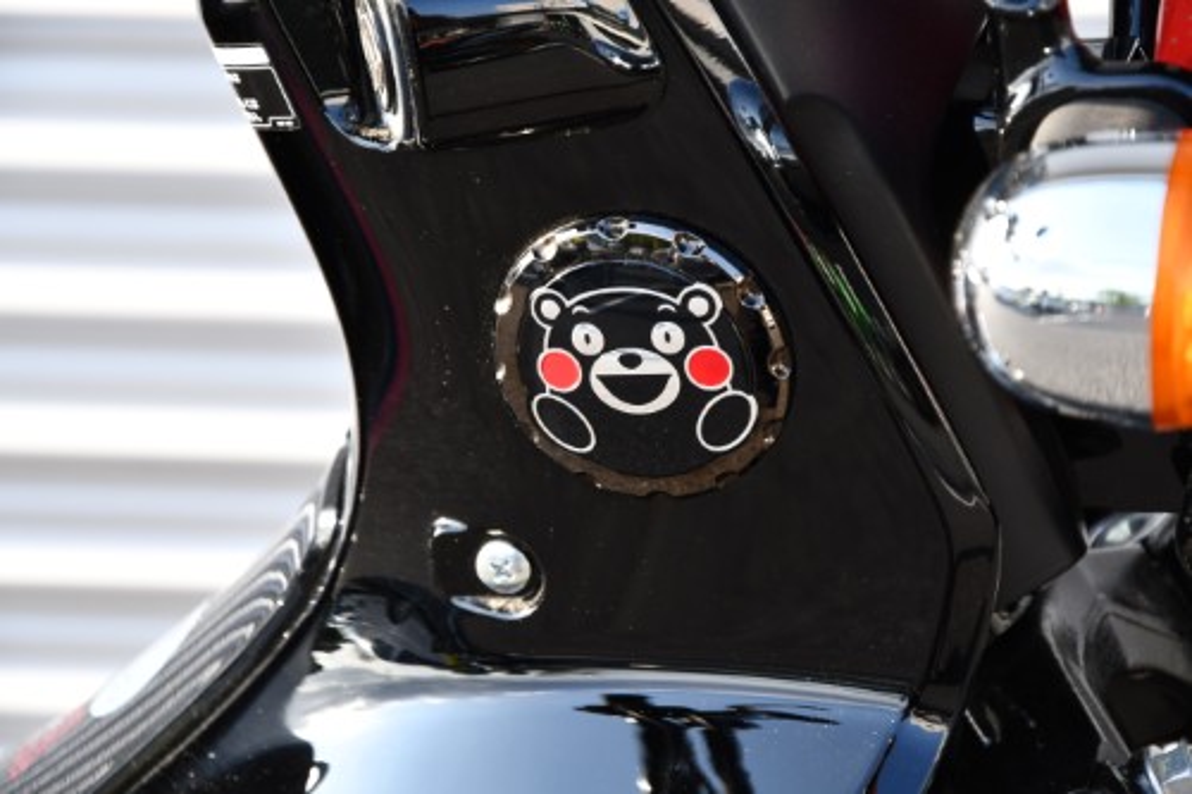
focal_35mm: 147
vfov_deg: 9.3
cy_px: 397
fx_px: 4865
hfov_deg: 14.0
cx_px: 596
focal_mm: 98
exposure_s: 1/250
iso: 560
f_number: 5.6
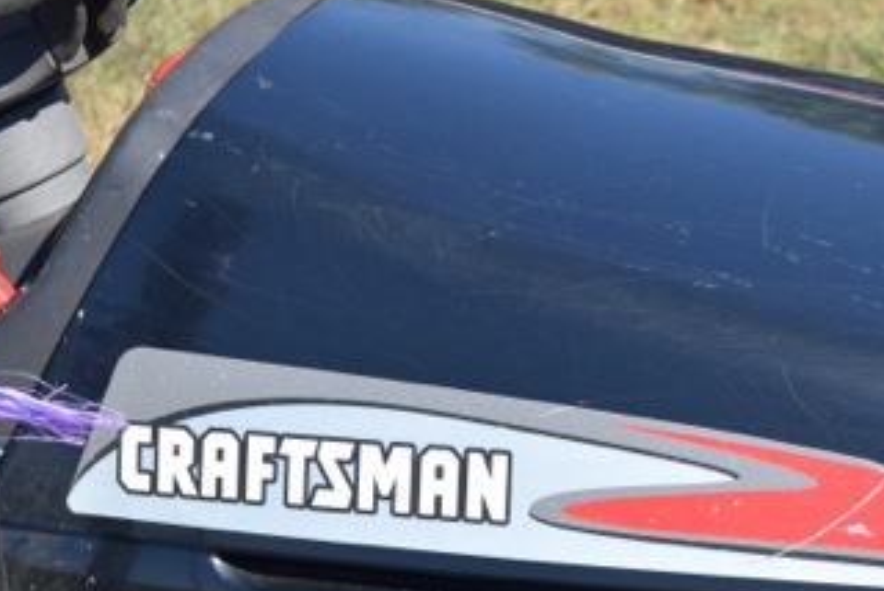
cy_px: 545
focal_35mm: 165
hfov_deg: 12.4
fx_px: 4055
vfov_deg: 8.3
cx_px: 760
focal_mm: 55
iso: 200
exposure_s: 1/320
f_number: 9
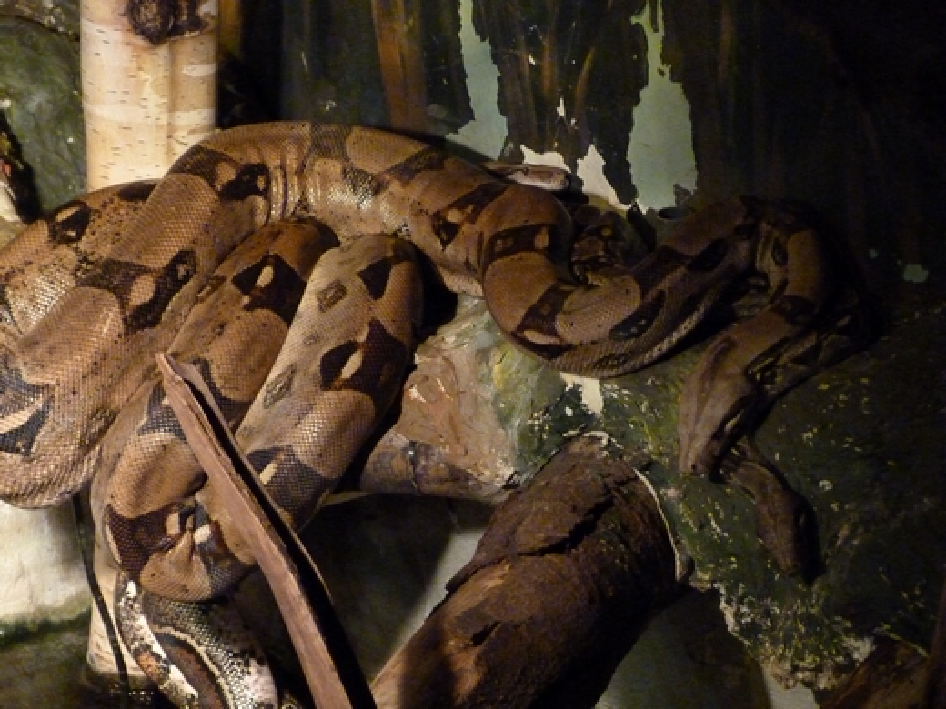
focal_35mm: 146
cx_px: 473
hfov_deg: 13.5
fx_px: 3990
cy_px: 354
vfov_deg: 10.2
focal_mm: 26.3
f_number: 3.7
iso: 800
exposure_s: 1/30
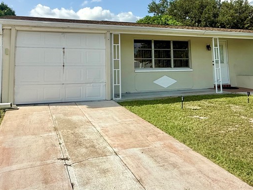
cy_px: 46
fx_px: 205
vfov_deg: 47.8
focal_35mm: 28
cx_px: 100
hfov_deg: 62.8
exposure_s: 1/2611
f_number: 2.2
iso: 50
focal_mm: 2.22
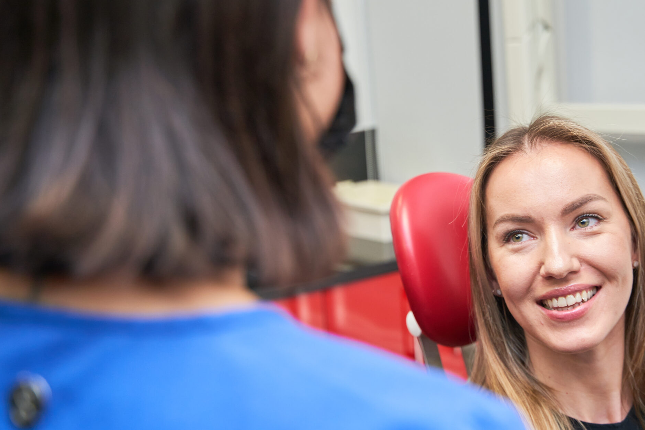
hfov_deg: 29.9
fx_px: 1200
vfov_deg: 20.3
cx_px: 432
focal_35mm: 67
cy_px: 208
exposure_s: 1/160
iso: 320
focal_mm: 49
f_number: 4
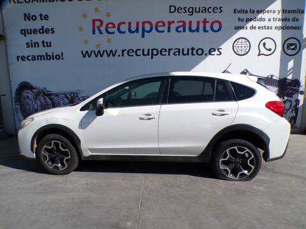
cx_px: 153
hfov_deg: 71.6
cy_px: 114
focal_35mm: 24
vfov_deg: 56.8
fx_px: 212
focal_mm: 4.3
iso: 100
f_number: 5.8
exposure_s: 1/450
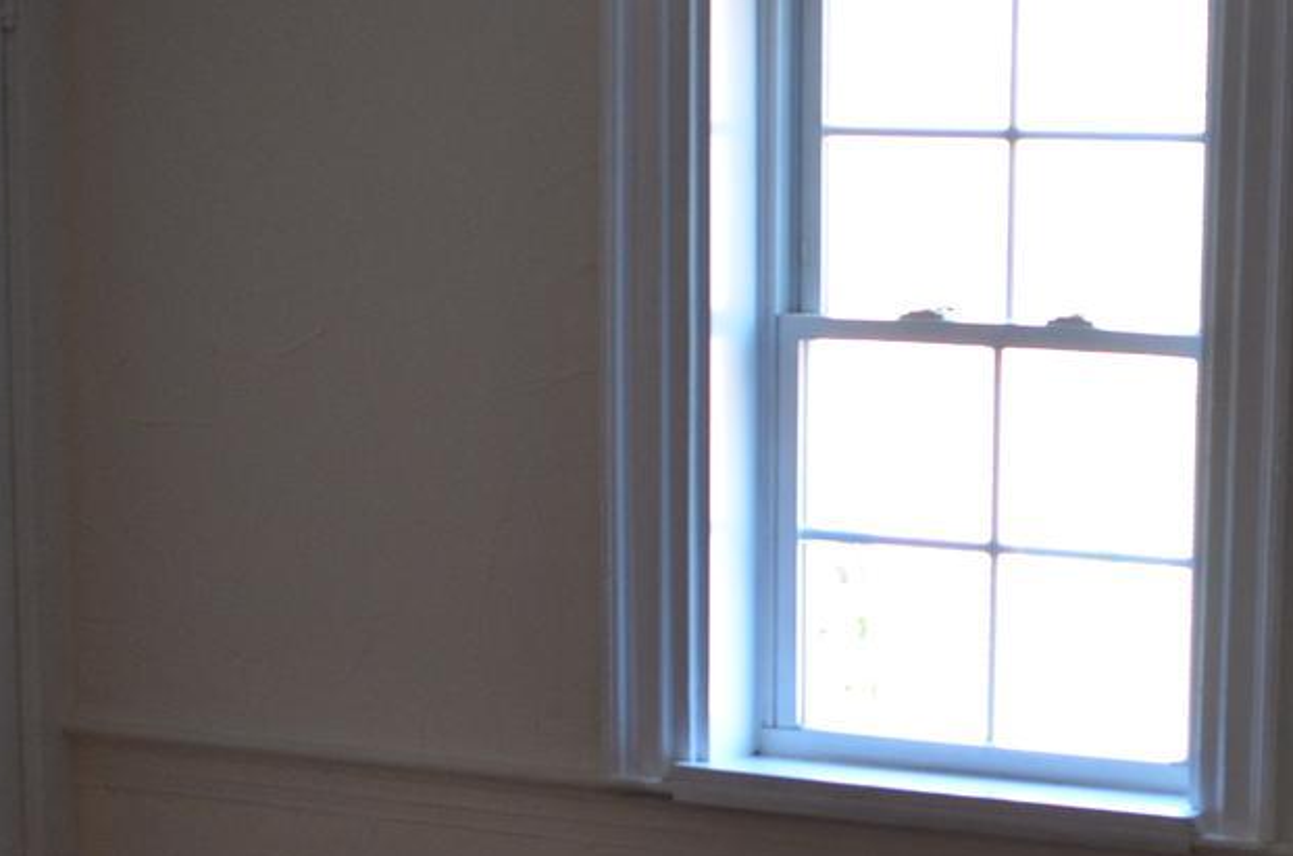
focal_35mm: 89
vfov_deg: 15.2
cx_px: 1178
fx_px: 3189
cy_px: 629
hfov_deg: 22.3
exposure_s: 1/60
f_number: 4
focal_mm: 18
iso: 450
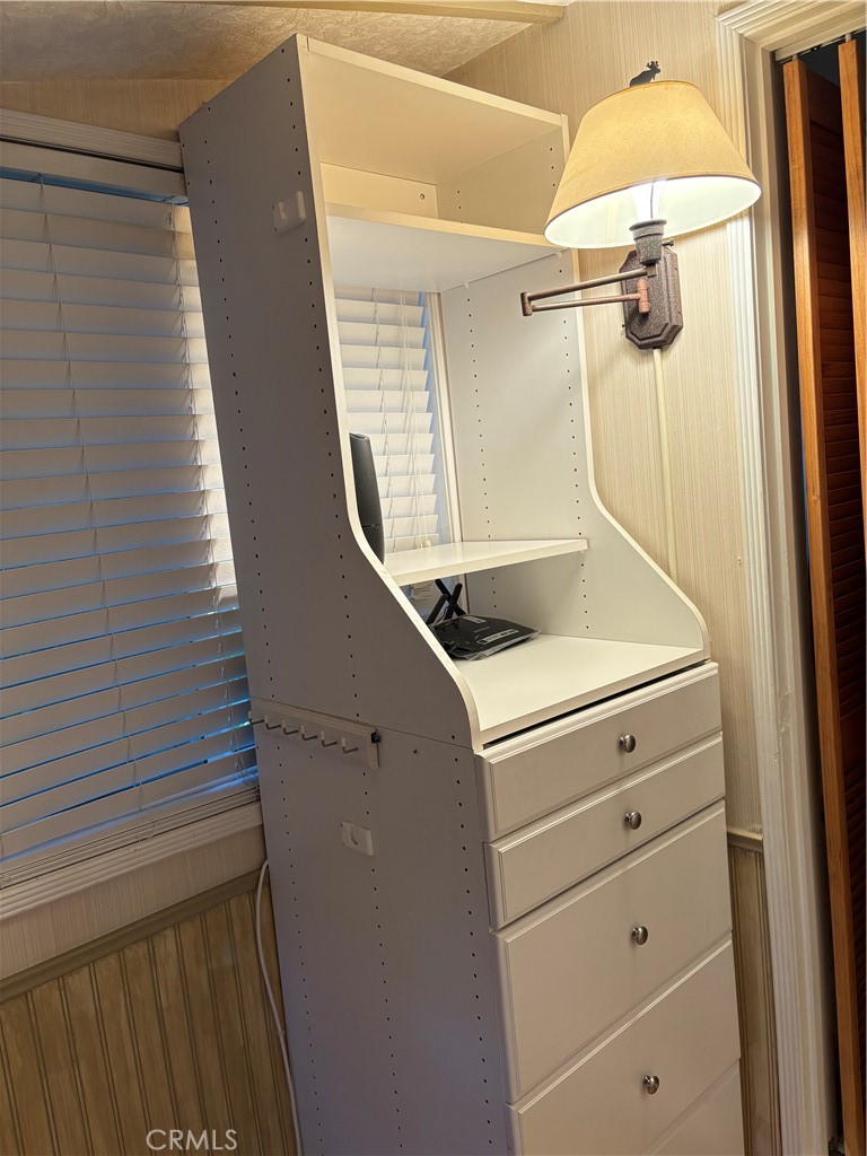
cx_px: 434
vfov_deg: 67.3
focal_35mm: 26
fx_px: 868
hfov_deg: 53.1
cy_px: 578
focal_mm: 5.96
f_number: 1.6
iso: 250
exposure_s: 1/60
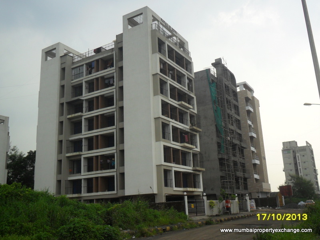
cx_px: 160
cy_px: 120
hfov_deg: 50.1
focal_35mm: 37
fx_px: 342
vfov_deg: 38.7
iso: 100
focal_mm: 6.6
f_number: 4
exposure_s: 1/250
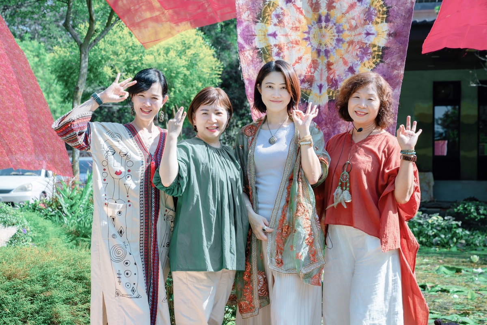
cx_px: 244
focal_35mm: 70
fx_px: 947
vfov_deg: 19.5
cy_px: 162
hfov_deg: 28.8
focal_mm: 70
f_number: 5.6
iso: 125
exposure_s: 1/200
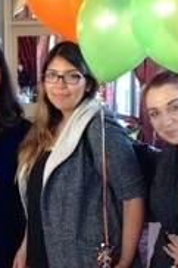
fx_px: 743
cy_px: 145
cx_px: -29
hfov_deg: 13.3
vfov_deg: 20.4
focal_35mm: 100
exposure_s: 1/30
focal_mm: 4.28
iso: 50
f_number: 2.4
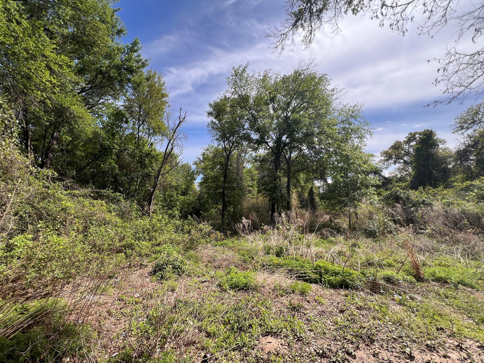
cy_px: 179
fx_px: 196
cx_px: 233
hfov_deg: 102.0
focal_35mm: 14
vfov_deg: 85.7
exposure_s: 1/881
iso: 32
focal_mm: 1.57
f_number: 1.8
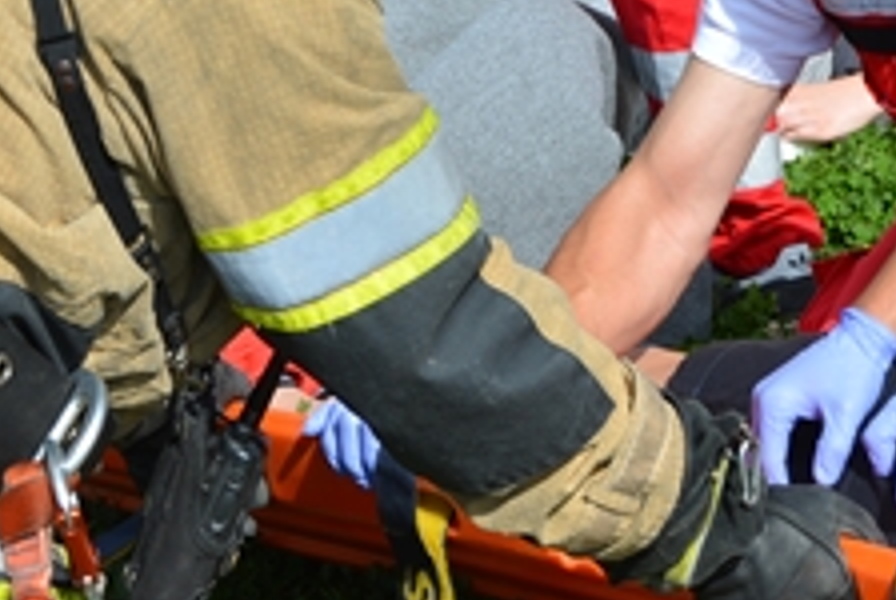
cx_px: 1136
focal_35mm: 214
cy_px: 216
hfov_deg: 9.4
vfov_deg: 6.4
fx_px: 5333
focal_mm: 40
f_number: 8
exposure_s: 1/320
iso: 100
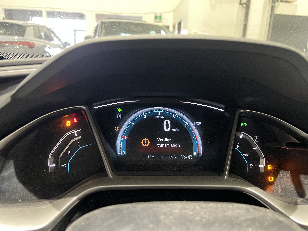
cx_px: 154
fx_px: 231
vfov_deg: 53.1
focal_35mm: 26
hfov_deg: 67.3
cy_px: 116
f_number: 1.5
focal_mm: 5.7
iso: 640
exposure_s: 1/40
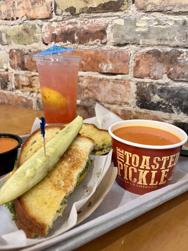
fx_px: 188
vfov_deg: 67.3
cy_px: 126
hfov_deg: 53.1
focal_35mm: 26
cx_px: 94
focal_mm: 5.1
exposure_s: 1/60
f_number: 1.6
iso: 250
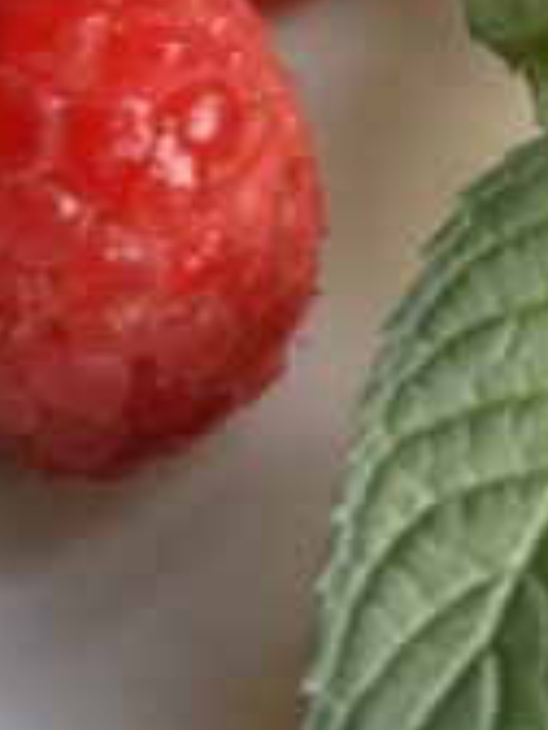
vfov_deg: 11.4
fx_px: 3082
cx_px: -17
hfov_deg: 10.1
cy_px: -991
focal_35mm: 146
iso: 64
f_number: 1.78
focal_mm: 6.86
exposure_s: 1/157
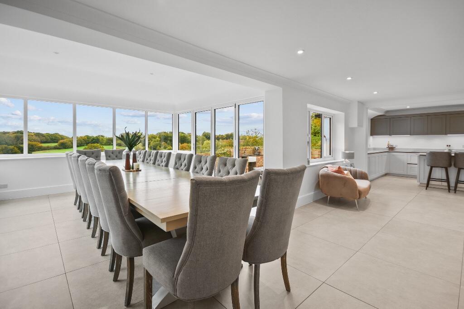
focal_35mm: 15
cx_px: 232
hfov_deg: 100.4
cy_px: 154
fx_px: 193
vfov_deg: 77.3
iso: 100
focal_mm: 10
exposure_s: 1/13
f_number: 4
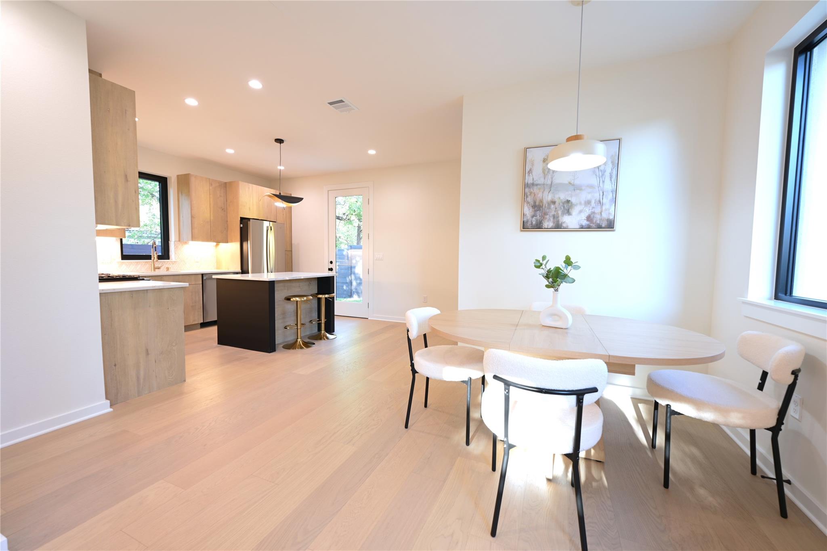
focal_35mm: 14
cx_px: 414
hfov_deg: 104.3
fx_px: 322
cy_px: 276
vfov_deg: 81.2
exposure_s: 1/8
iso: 80
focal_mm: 14
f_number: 5.6
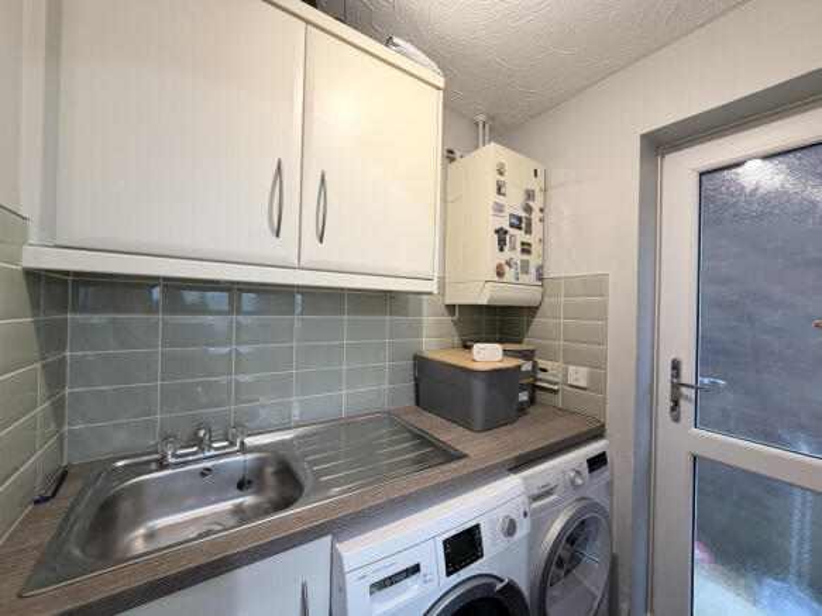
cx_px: 411
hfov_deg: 102.1
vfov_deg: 85.7
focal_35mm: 14
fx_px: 332
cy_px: 308
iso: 200
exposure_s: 1/50
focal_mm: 2.22
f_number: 2.2
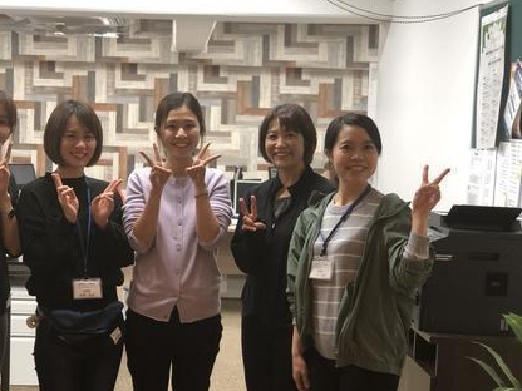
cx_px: 172
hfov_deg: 25.8
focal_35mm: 75
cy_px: 197
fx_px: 1131
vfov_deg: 19.6
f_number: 2.4
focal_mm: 6
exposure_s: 1/60
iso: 80
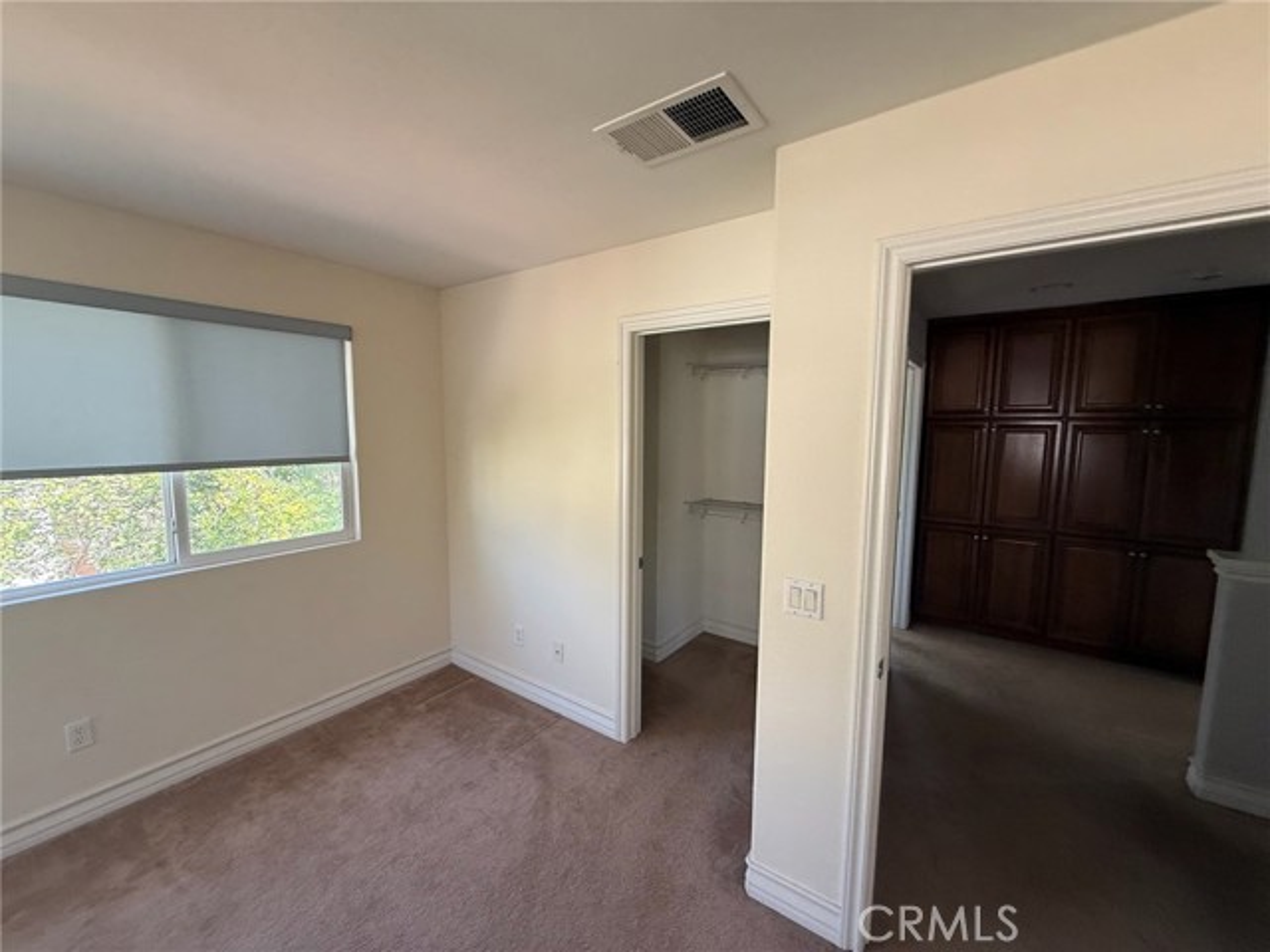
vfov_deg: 85.7
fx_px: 514
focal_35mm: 14
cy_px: 476
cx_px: 635
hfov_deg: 102.1
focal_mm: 2.22
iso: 160
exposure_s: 1/99
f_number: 2.2
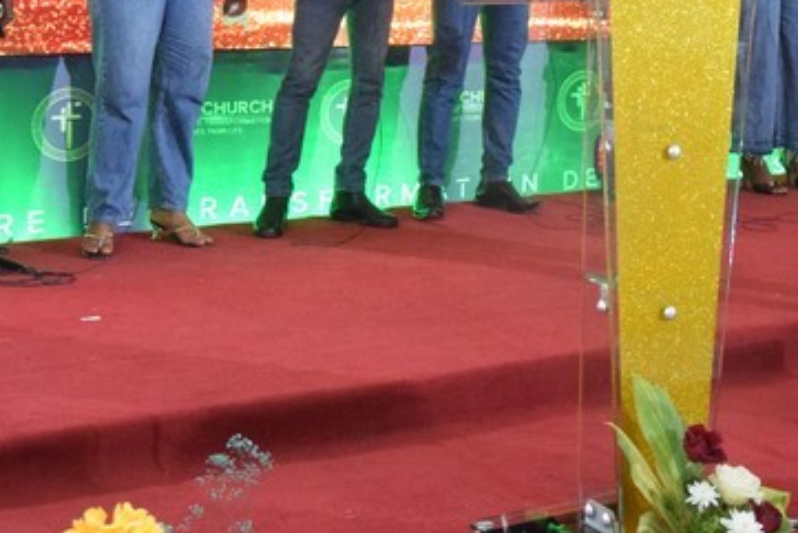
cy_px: 65
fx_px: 1843
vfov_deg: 16.3
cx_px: 663
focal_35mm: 83
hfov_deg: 24.0
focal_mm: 25
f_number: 5.6
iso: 6400
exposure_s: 1/100
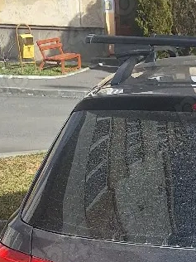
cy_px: 305
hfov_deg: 14.0
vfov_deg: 19.2
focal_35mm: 97
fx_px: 732
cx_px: 316
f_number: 1.8
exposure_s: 1/3333
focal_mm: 5.54
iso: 40
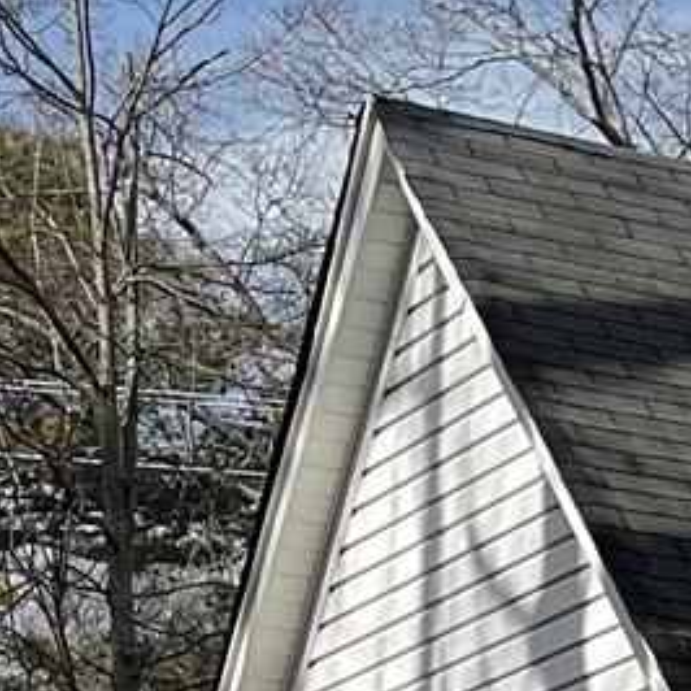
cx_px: 2278
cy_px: 1237
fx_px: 3839
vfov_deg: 9.8
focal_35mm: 170
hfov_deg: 8.2
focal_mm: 5.1
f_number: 1.6
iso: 32
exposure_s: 1/5376
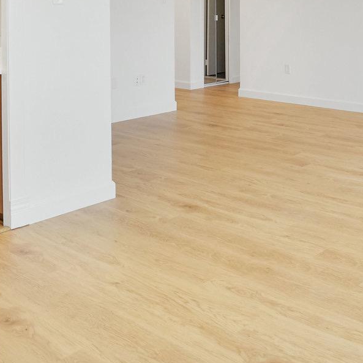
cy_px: -1
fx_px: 558
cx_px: 256
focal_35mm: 47
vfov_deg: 33.0
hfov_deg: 35.5
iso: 1250
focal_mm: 16
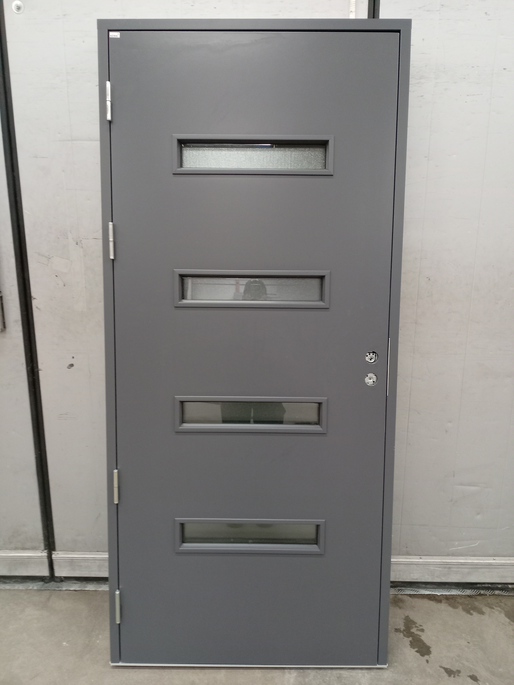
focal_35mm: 27
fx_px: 535
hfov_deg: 51.4
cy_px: 342
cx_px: 257
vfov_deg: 65.3
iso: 1536
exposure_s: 1/20
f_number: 1.8
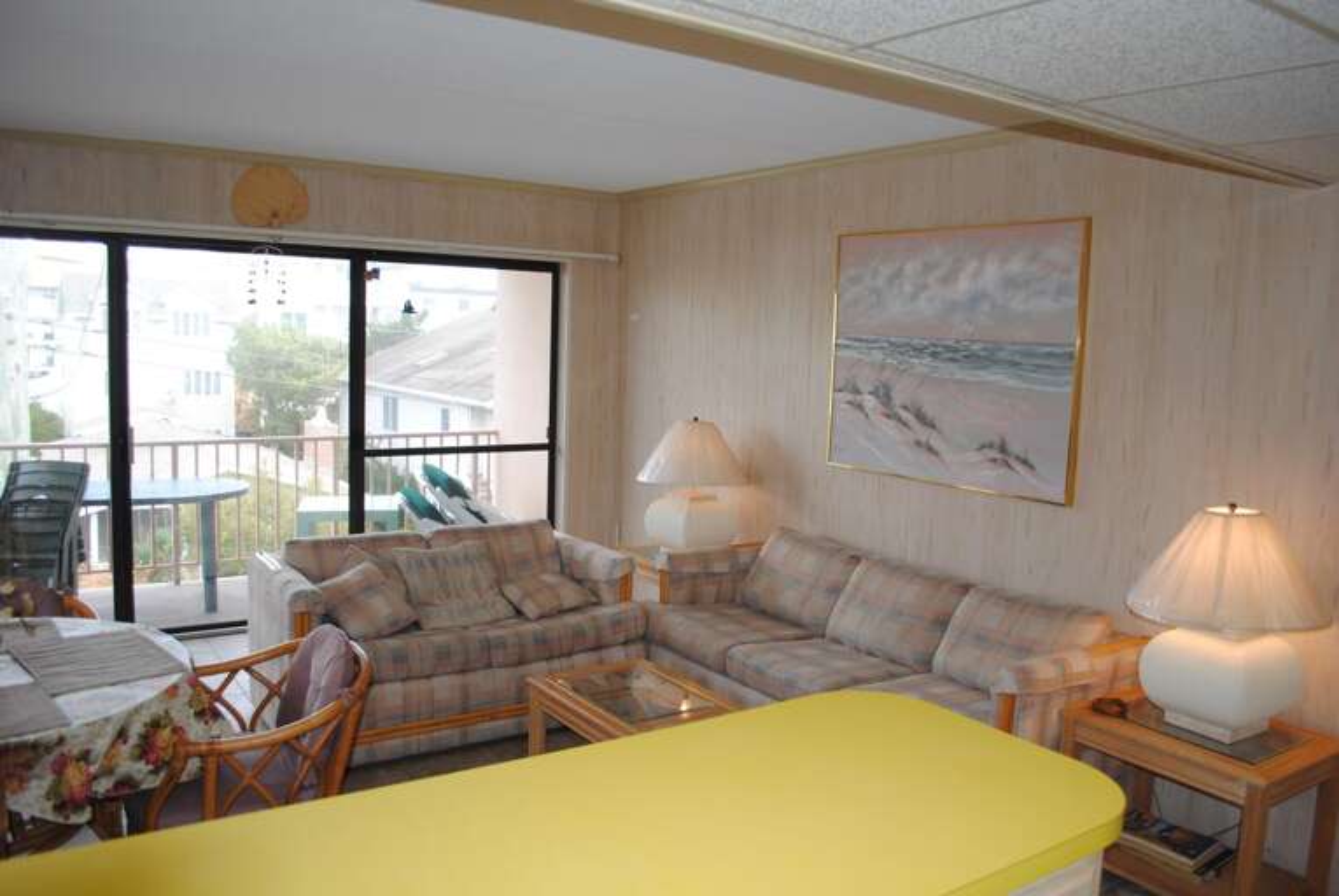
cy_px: 448
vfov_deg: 48.0
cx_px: 670
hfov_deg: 67.3
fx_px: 1005
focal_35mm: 27
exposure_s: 1/125
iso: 200
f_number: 3.5
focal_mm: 18
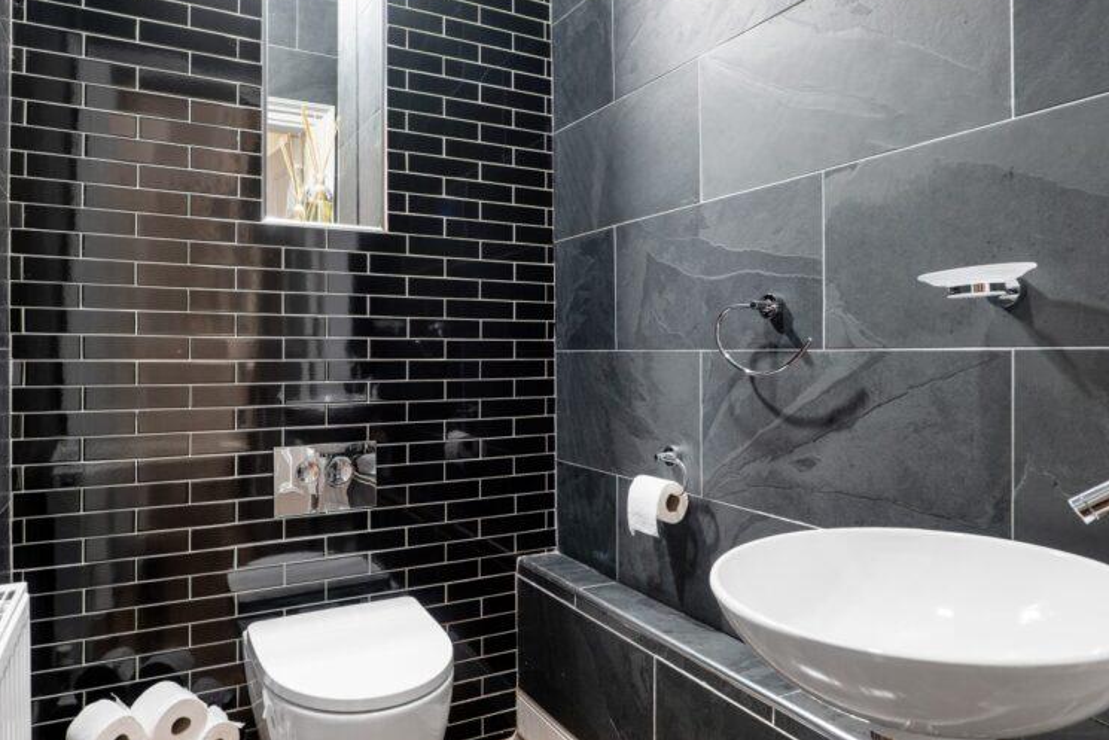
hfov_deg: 78.4
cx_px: 514
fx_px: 678
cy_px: 367
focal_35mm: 22
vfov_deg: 57.2
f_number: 7.1
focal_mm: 16
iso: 400
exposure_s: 1/2
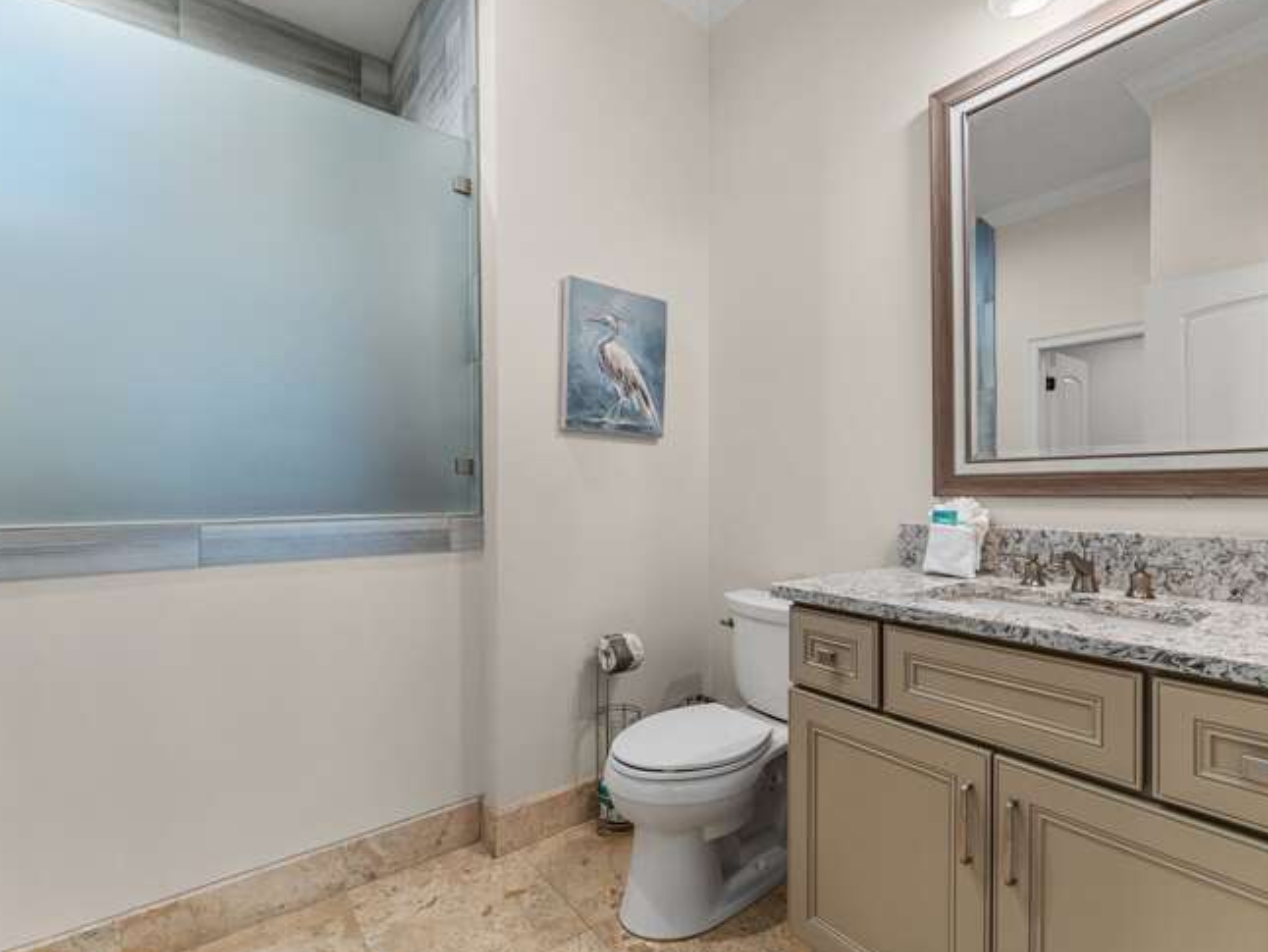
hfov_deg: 94.2
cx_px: 693
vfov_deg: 78.1
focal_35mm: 16
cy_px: 477
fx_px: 586
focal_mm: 14
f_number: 8
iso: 400
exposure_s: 1/8
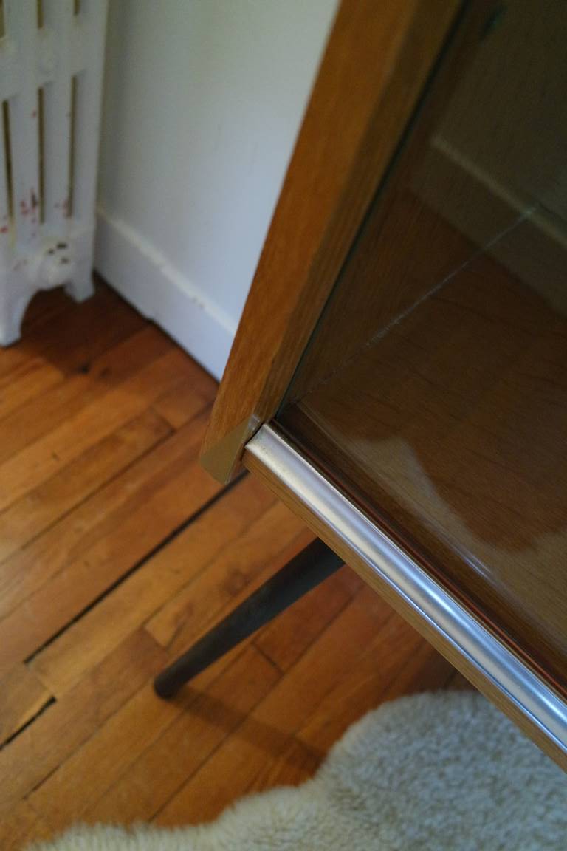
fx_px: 709
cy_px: 426
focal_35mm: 30
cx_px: 284
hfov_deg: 43.6
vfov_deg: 61.9
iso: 3200
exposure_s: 1/25
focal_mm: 20
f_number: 3.5
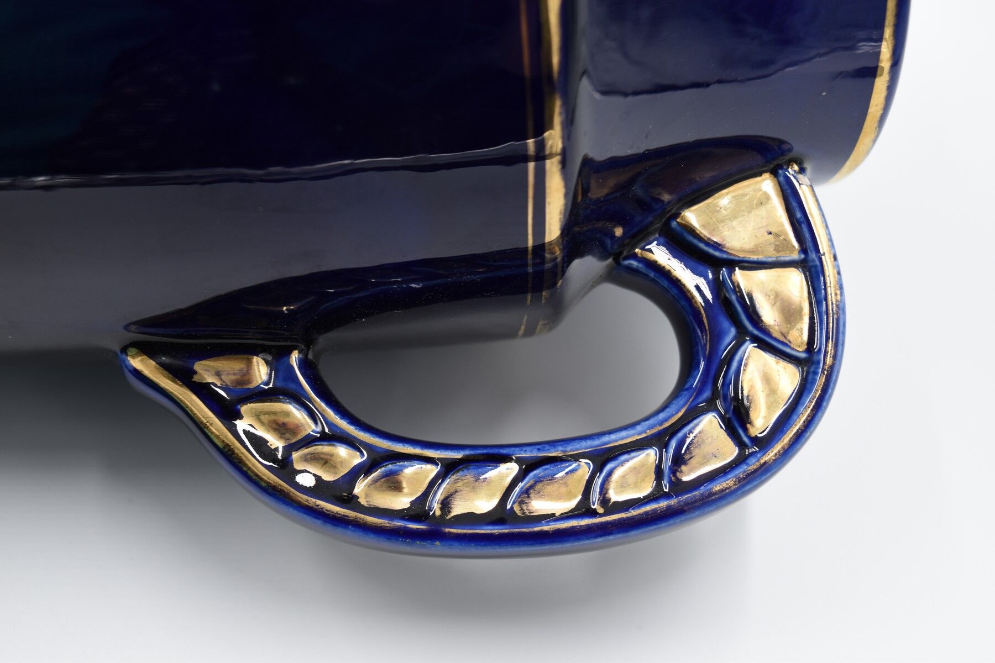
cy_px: 332
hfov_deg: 42.3
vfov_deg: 28.9
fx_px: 1285
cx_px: 498
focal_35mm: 46
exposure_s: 1/160
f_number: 5.6
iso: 320
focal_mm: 31
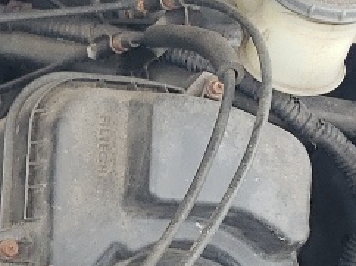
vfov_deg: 8.5
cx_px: -371
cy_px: 309
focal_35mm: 172
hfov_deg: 10.5
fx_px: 1767
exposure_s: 1/145
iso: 50
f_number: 1.5
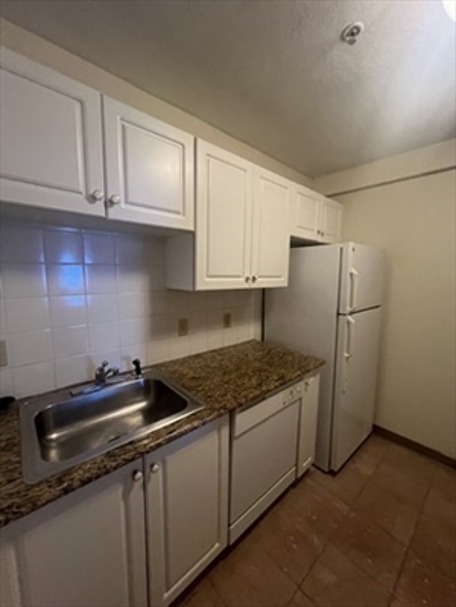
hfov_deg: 90.0
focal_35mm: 13
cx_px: 228
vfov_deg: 106.1
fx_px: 228
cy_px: 304
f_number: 1.8
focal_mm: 1.57
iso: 500
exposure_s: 1/60
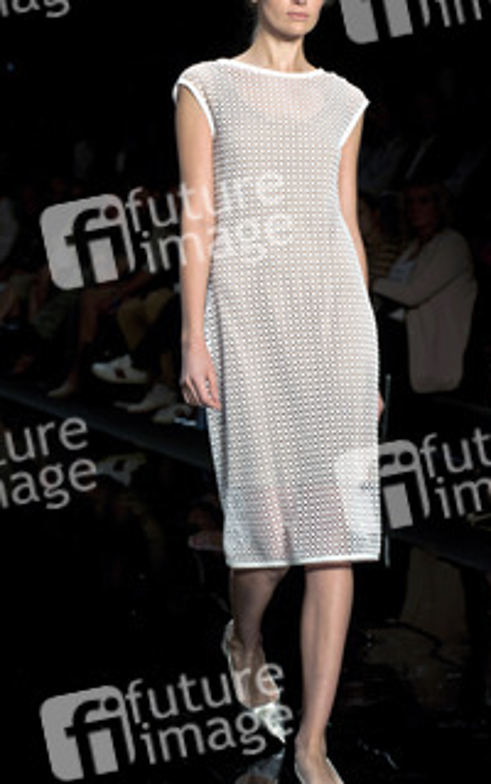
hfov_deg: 12.9
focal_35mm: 102
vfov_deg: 20.4
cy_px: 354
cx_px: 238
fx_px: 2179
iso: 1600
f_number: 6.3
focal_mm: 80
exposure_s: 1/200
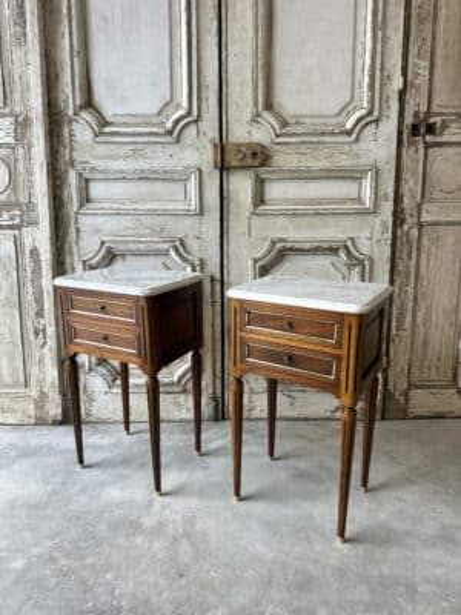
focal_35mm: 24
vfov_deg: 71.6
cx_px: 230
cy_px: 308
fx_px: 426
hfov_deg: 56.8
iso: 64
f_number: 1.78
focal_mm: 6.86
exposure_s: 1/100
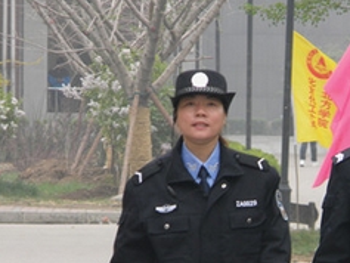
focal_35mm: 492
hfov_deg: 4.0
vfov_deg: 3.0
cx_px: 196
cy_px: 203
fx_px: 4977
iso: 86
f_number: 5.4
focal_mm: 50.4
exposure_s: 1/59.7
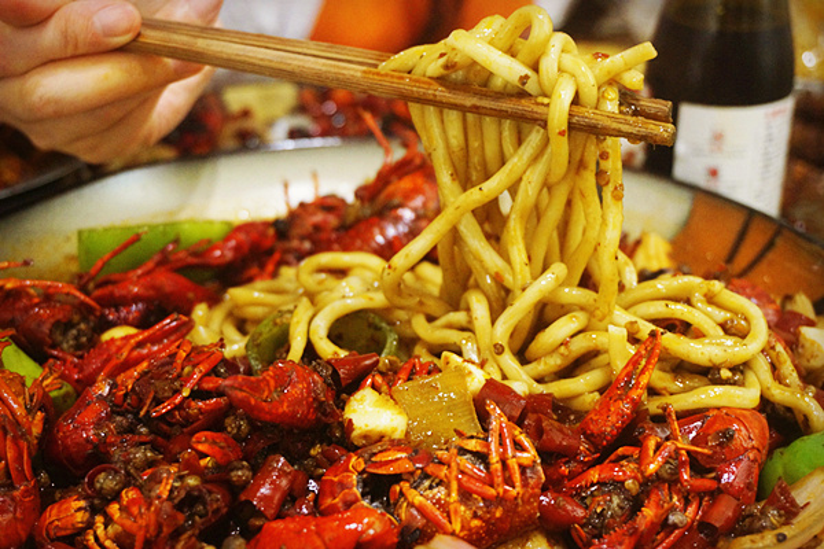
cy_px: 274
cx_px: 412
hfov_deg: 34.2
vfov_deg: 23.2
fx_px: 1339
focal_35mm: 58
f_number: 5.6
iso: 2000
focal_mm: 39
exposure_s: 1/60
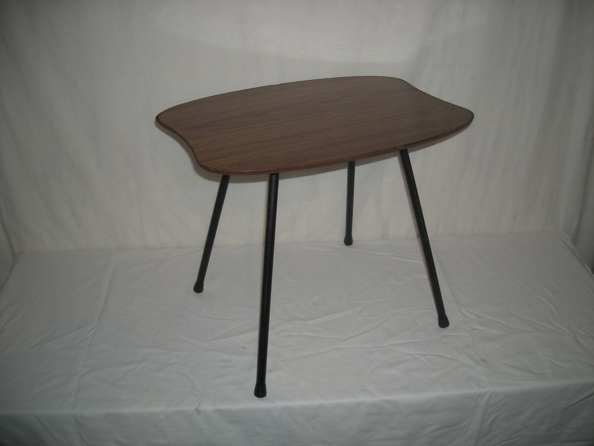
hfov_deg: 52.6
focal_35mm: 35
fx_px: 601
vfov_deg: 40.7
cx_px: 297
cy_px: 223
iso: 50
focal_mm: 5.7
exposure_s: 1/30
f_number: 2.8
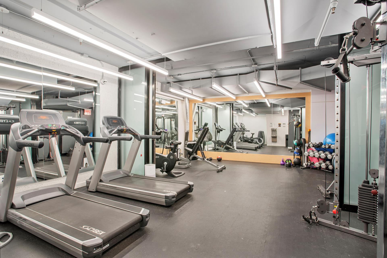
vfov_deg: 70.4
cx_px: 194
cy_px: 129
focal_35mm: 17
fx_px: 183
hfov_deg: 93.3
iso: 100
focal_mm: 17
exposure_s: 1/4
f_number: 8
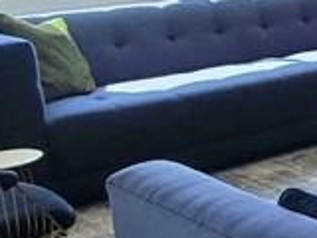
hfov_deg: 15.0
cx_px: 749
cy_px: 46
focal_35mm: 83
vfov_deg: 17.6
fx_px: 760
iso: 100
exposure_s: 1/119
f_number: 2.2
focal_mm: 2.2
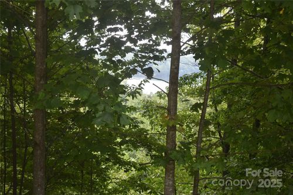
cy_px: 98
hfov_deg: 24.6
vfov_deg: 16.5
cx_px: 146
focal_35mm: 82
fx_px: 671
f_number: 5.6
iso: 160
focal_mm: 55
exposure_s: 1/125
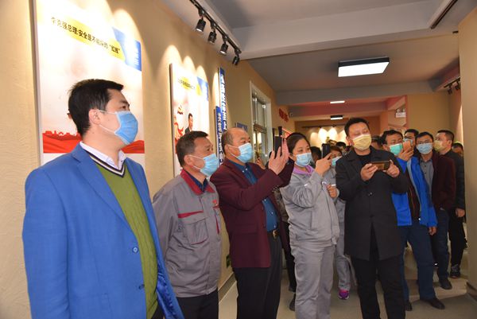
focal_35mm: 28
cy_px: 160
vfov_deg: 46.5
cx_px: 238
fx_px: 371
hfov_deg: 65.4
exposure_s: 1/100
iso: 800
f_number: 5
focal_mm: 28
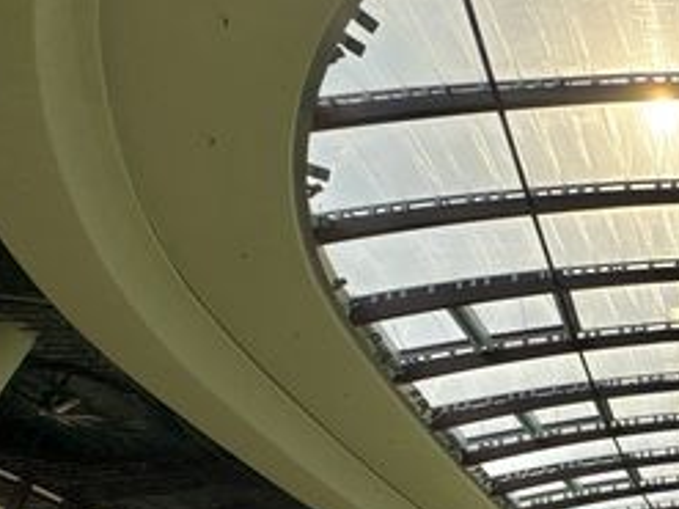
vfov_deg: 38.7
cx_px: 816
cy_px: 462
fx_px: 667
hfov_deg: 39.1
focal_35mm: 34
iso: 50
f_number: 2.2
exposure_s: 1/3546
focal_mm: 2.22
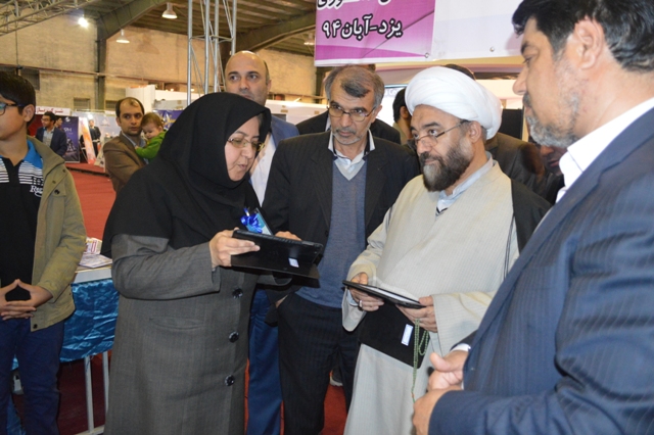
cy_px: 218
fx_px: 545
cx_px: 327
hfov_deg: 62.0
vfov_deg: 43.6
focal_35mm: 30
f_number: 3.8
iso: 2800
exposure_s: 1/60
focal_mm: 20
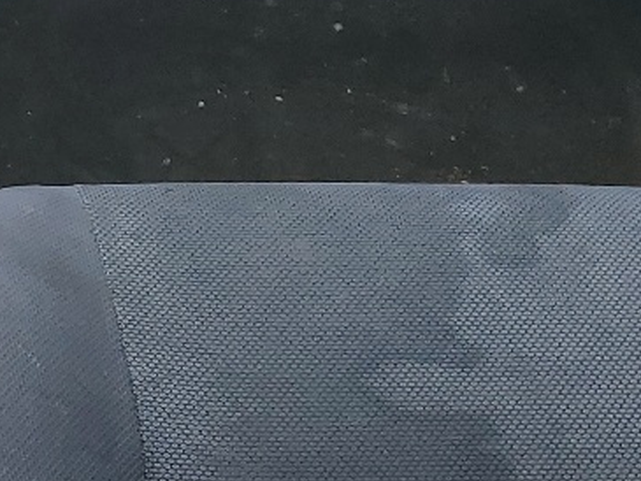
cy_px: -19
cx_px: -306
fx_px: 2112
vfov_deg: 12.8
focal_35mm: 114
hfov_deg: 15.9
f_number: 1.5
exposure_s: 1/270
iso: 50
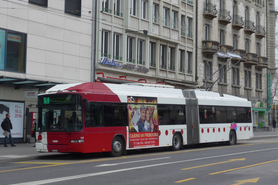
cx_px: 139
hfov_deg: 27.7
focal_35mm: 73
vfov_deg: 18.7
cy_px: 86
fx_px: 564
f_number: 4.1
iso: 80
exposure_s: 1/250
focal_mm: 14.2
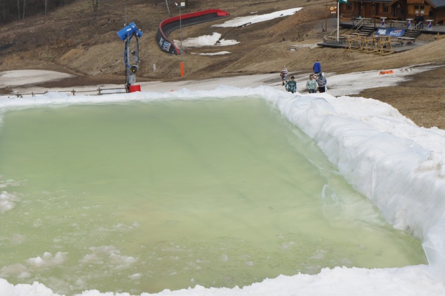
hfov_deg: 24.6
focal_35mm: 82
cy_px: 148
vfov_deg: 16.5
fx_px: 1020
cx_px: 222
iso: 200
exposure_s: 1/500
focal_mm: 55
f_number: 9
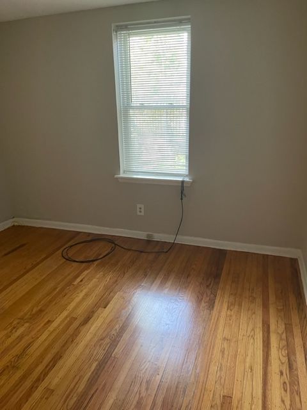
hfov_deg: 53.1
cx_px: 154
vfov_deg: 67.3
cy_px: 205
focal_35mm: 26
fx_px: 307
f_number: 1.6
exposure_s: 1/60
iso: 400
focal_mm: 5.1
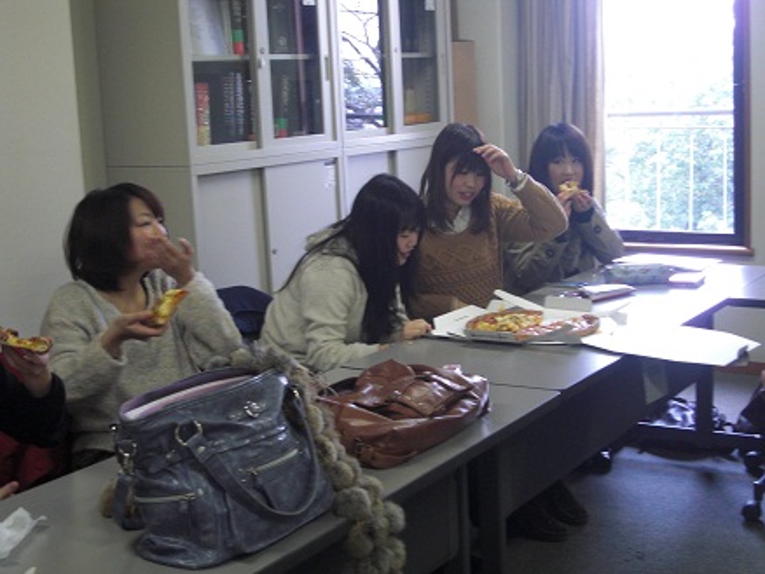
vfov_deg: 26.6
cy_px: 287
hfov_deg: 34.9
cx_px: 382
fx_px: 1216
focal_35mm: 55
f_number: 3.6
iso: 200
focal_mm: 9.8
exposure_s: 1/25
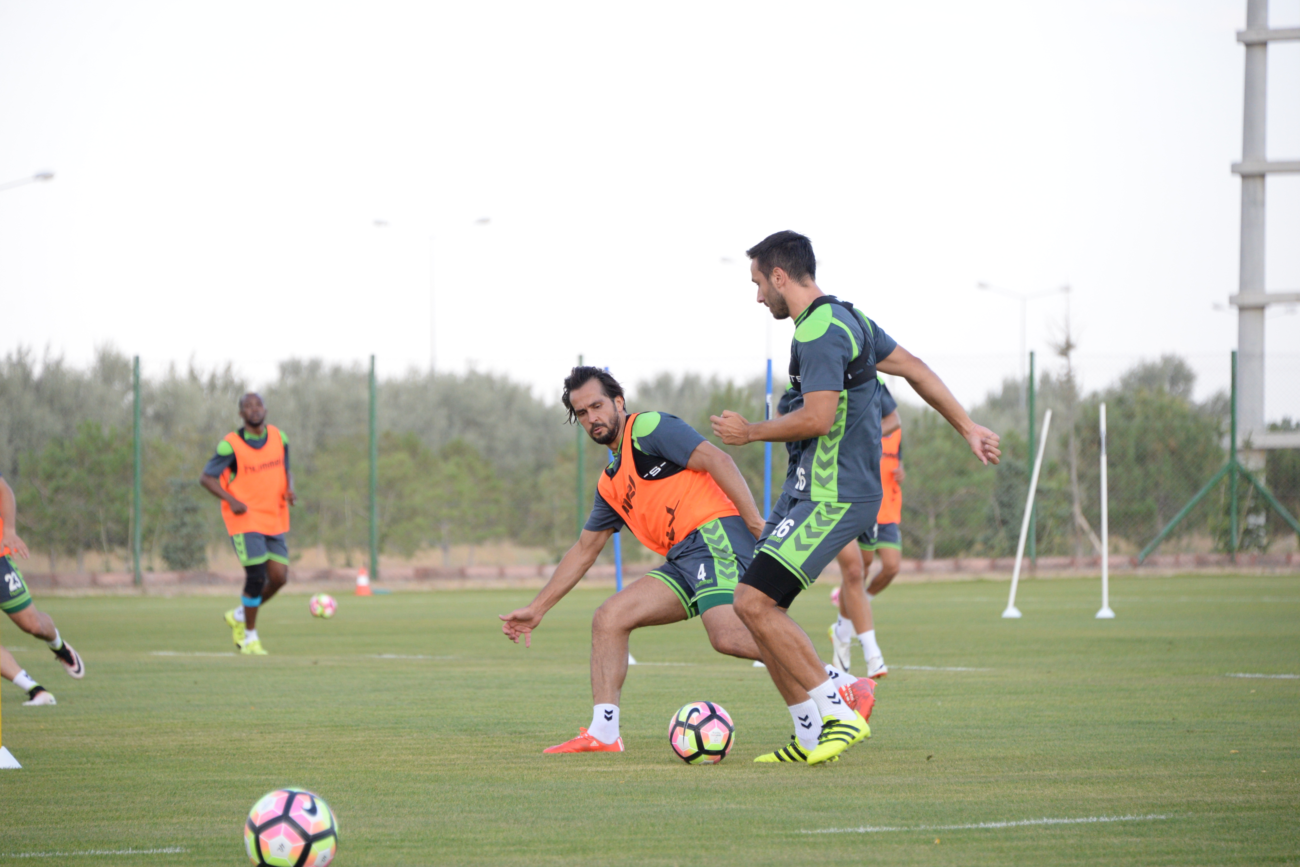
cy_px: 434
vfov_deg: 6.5
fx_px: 7583
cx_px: 650
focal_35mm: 210
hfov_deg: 9.8
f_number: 5.6
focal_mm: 210
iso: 2000
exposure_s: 1/1250
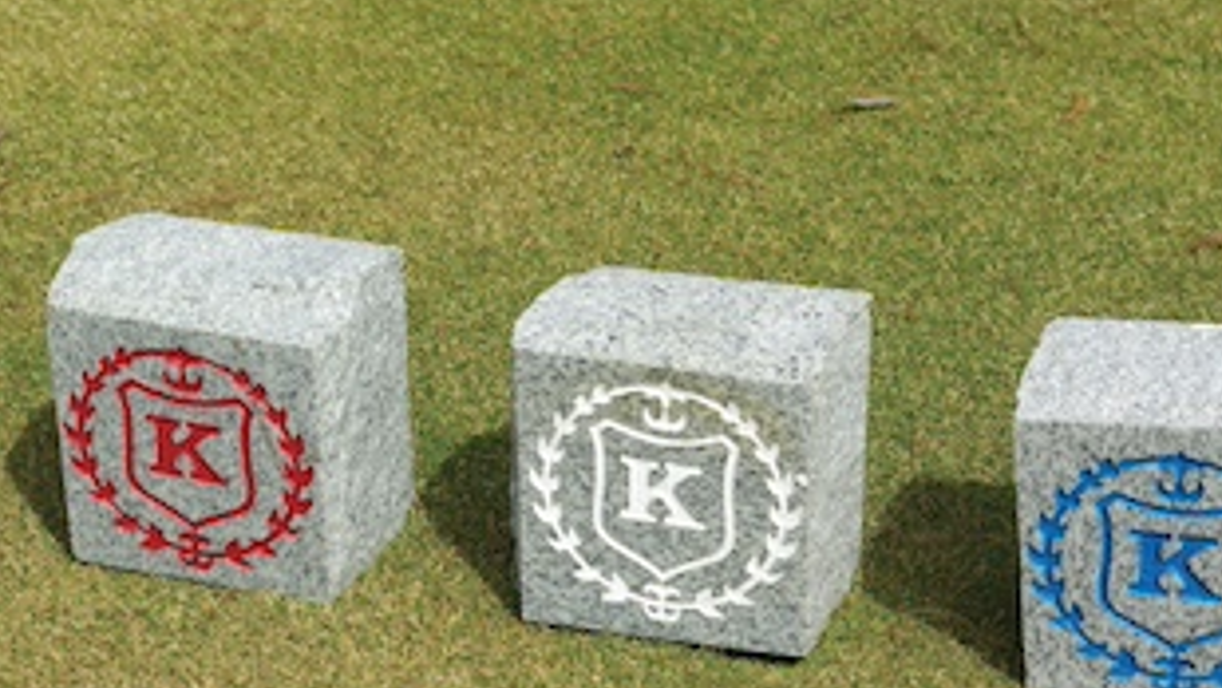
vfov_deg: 13.2
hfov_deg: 23.2
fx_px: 2971
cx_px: 684
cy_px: 478
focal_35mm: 92
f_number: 9.5
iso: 200
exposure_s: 1/350
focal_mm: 45
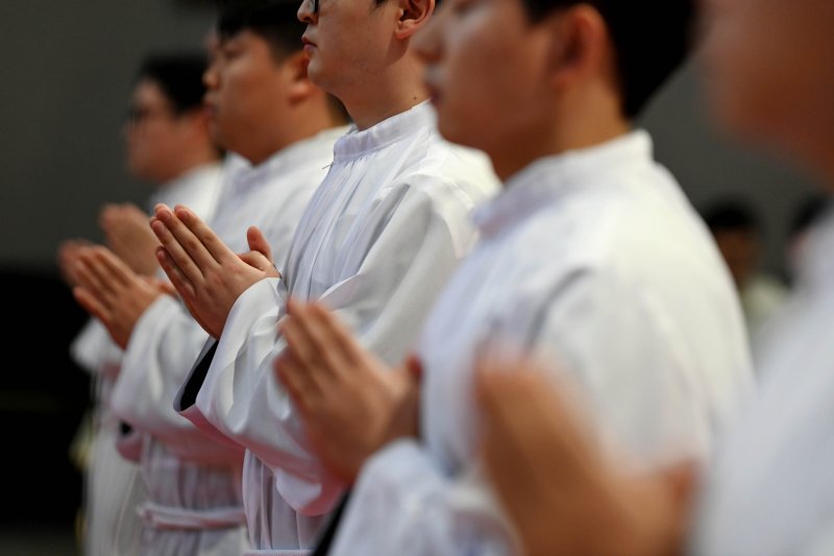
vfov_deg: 6.9
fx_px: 4632
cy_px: 278
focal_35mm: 200
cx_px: 417
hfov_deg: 10.3
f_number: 4
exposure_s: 1/250
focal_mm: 200
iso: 3200
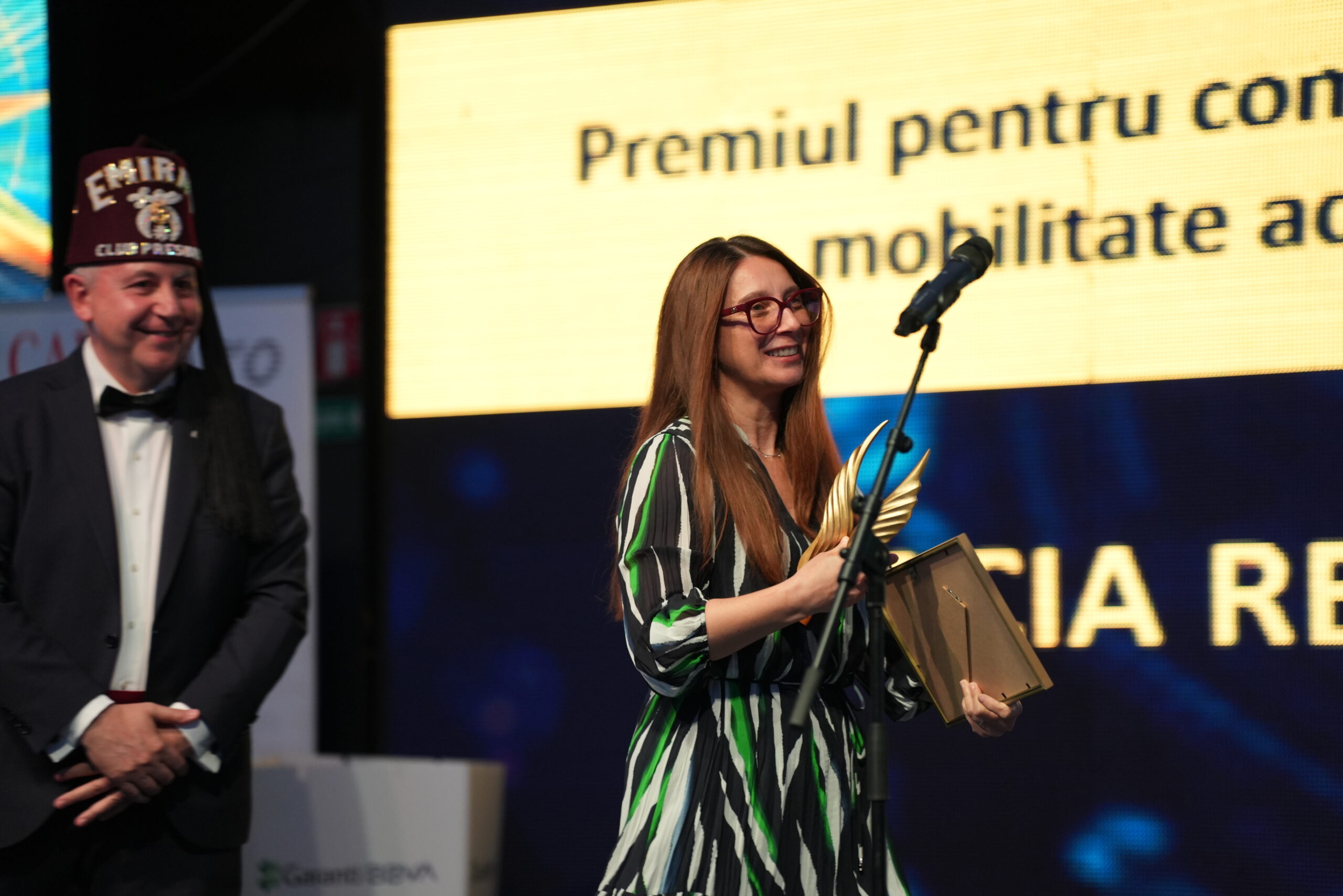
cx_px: 672
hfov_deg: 13.7
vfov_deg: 9.1
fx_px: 5596
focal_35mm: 150
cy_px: 448
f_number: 3.2
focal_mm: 150
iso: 2000
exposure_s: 1/160
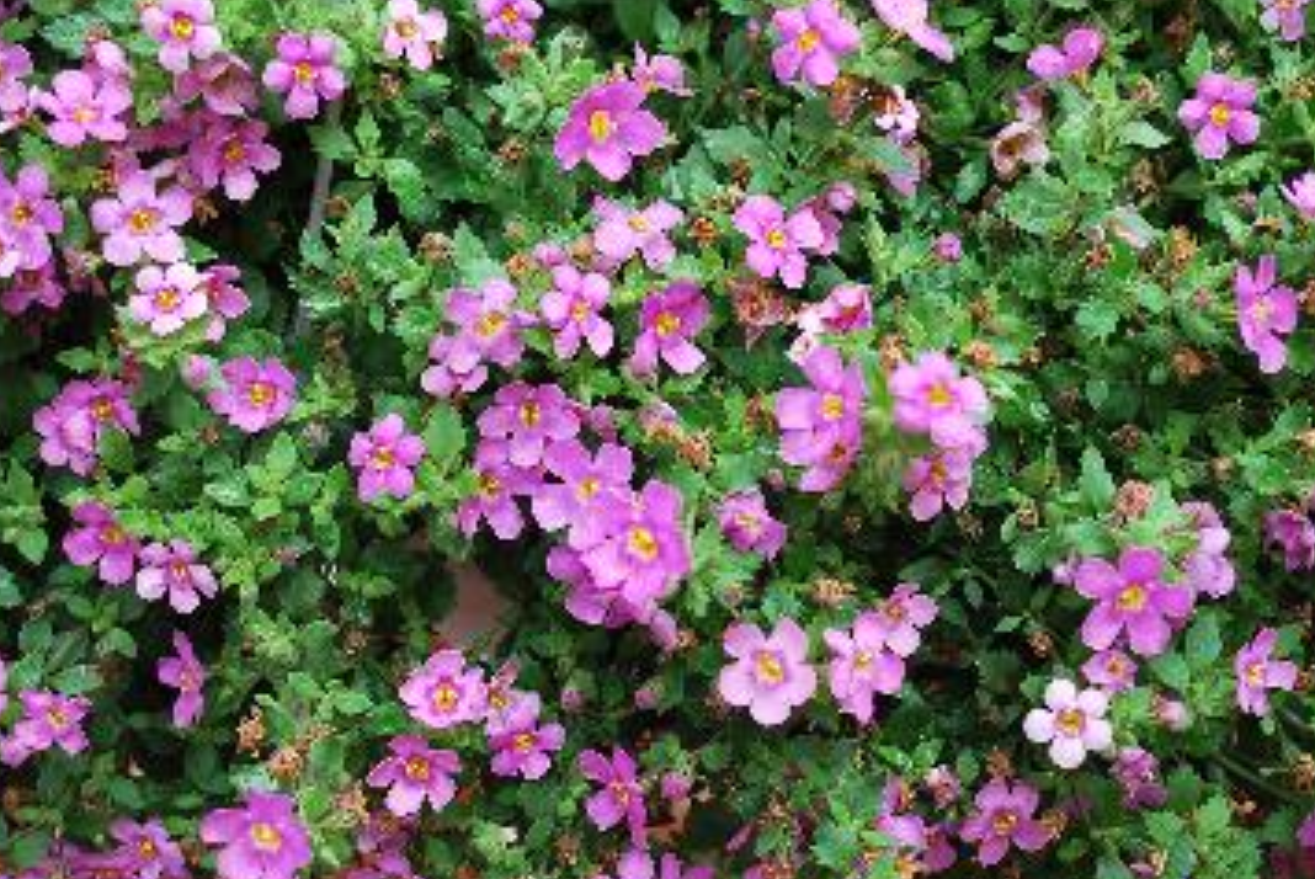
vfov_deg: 25.1
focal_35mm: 54
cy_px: 417
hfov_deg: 36.8
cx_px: 694
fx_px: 1974
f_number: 5
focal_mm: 32
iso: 200
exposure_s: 1/80
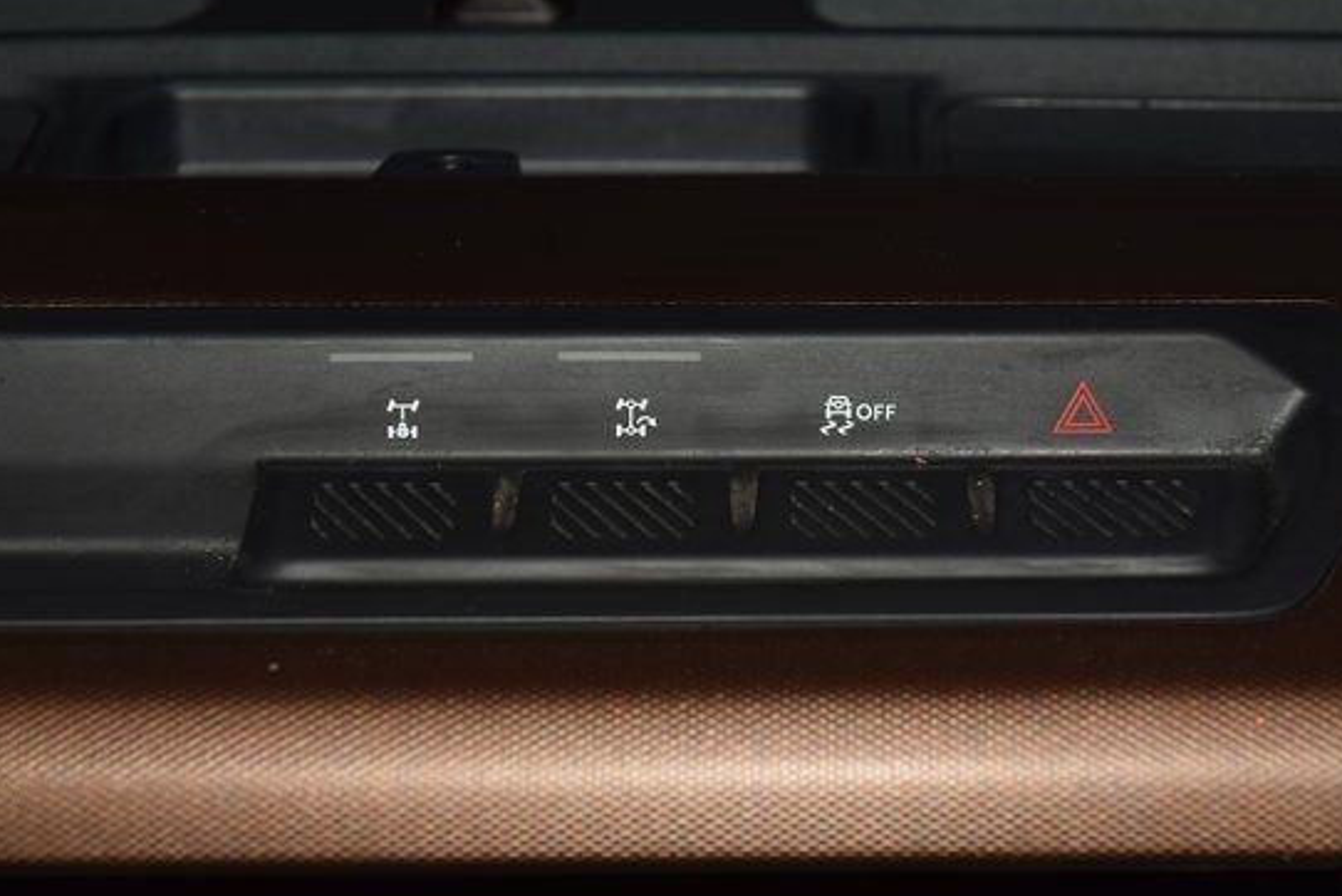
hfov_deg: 16.5
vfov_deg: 11.1
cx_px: 740
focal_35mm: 124
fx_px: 4625
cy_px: 464
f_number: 8
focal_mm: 70
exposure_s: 1/125
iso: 100
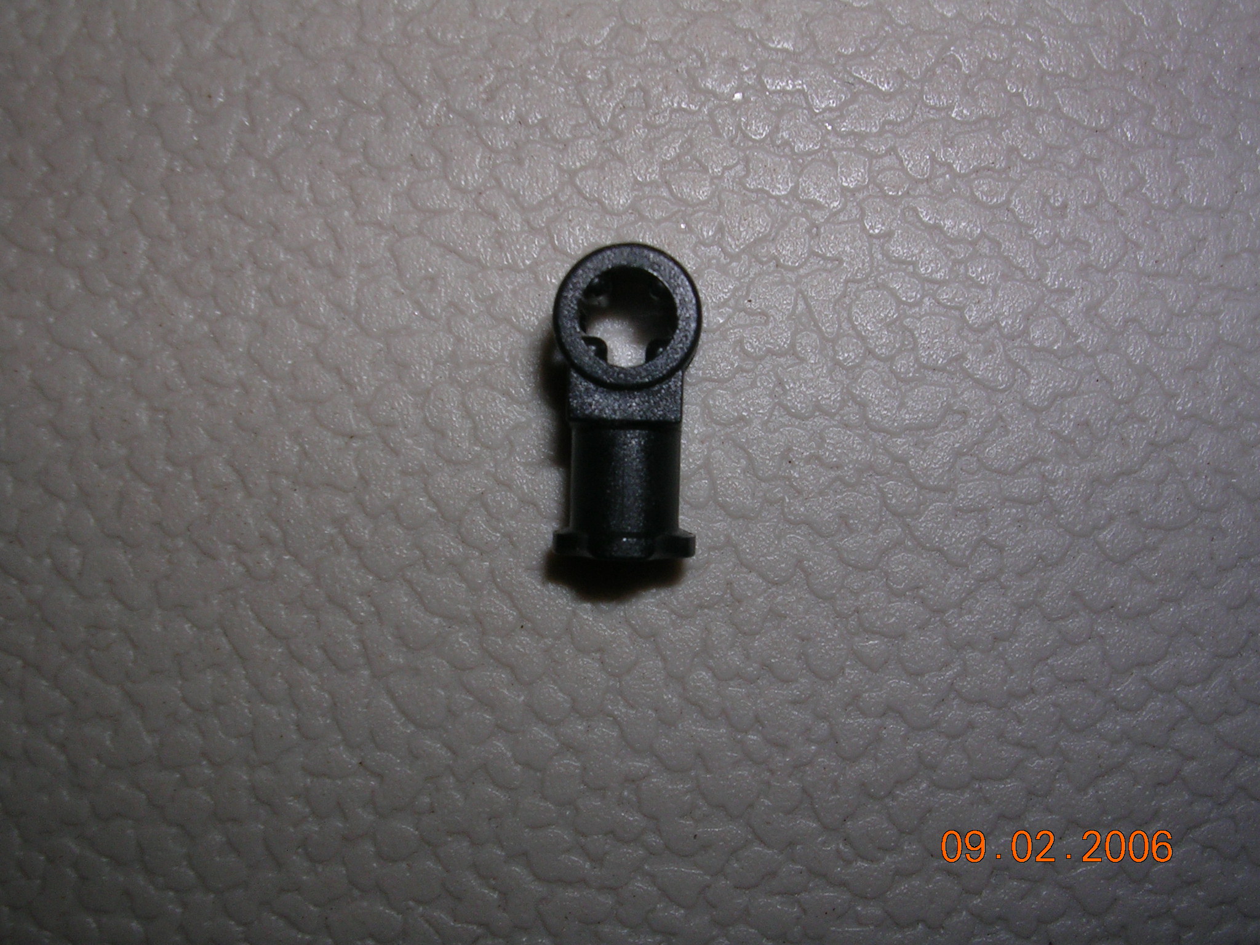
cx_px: 630
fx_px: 1383
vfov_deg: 37.7
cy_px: 472
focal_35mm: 38
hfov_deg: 49.0
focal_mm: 5.8
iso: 50
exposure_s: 1/60.1
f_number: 5.6
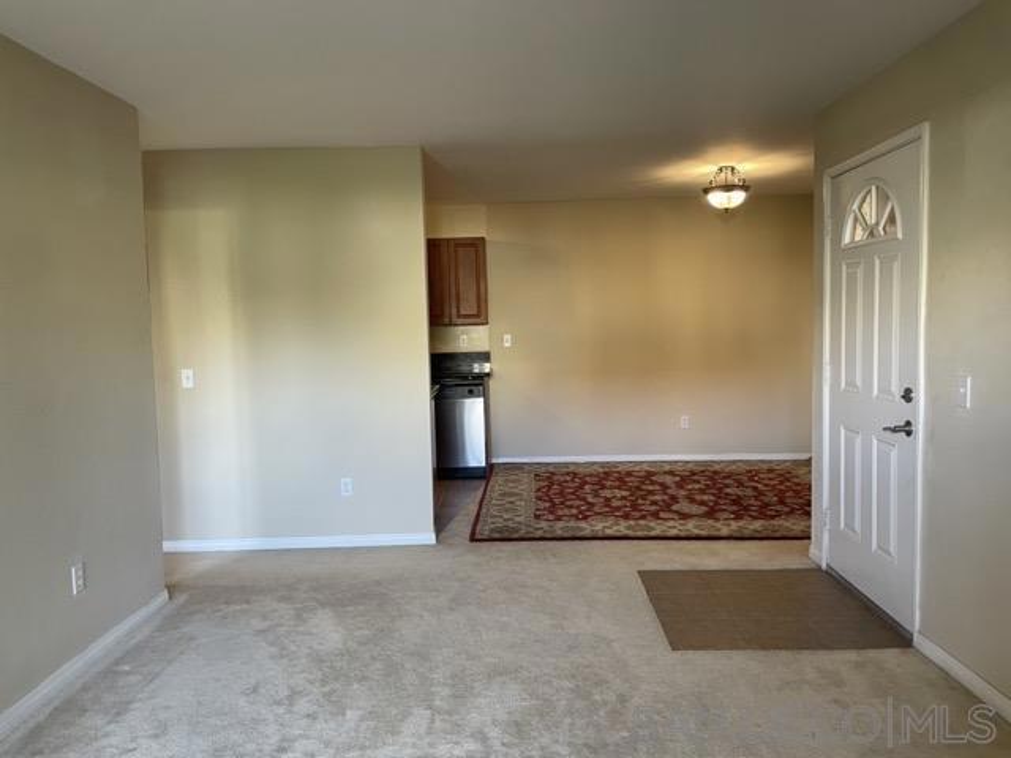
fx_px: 759
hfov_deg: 67.3
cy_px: 379
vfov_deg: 53.1
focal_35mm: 26
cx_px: 506
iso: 100
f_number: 1.6
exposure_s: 1/60
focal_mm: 4.2
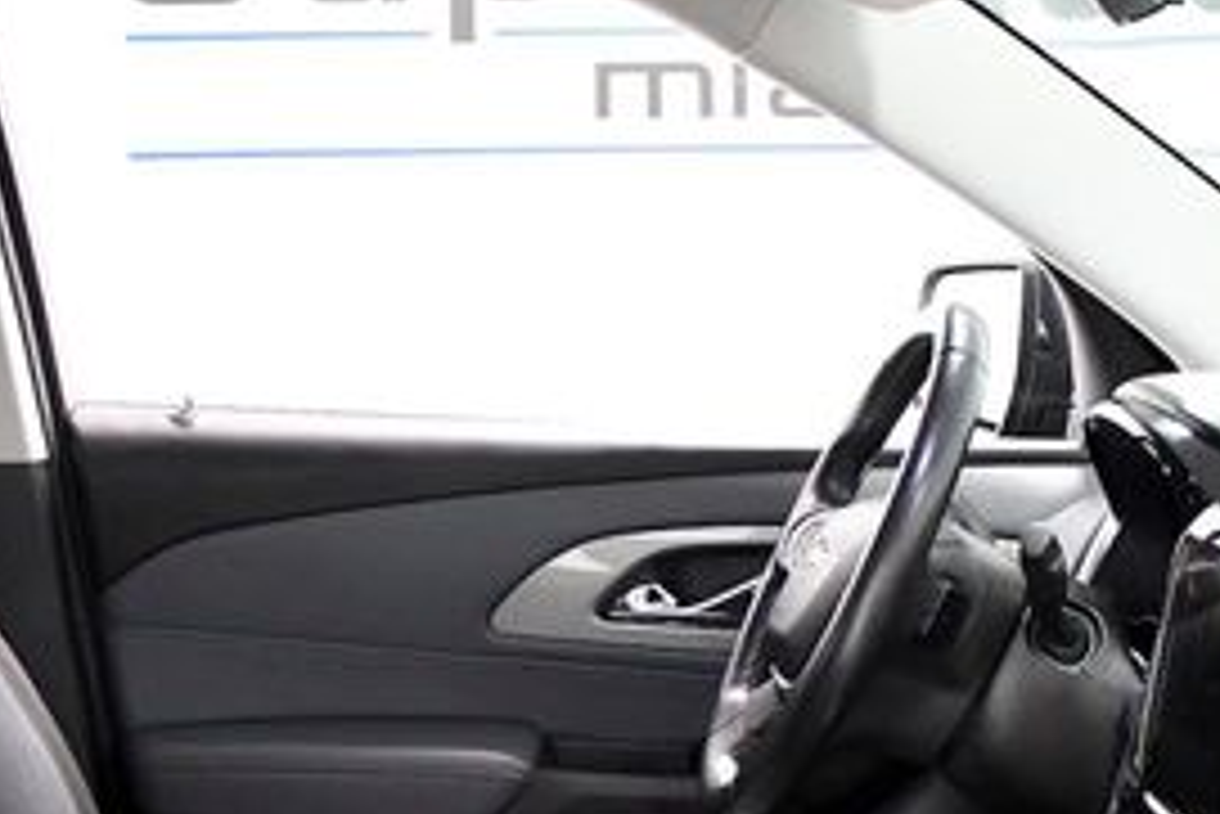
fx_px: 2882
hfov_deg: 23.9
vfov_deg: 15.9
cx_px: 702
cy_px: 704
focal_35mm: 85
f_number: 3.5
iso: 2500
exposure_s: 1/160
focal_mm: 24
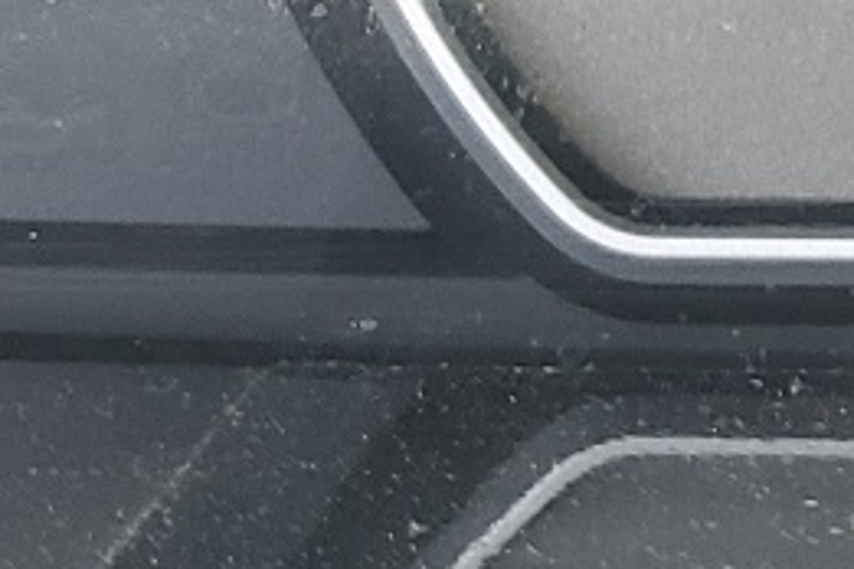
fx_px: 3938
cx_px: 1178
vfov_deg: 7.7
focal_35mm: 166
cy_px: -759
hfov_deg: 12.0
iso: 69
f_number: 1.5
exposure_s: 1/120
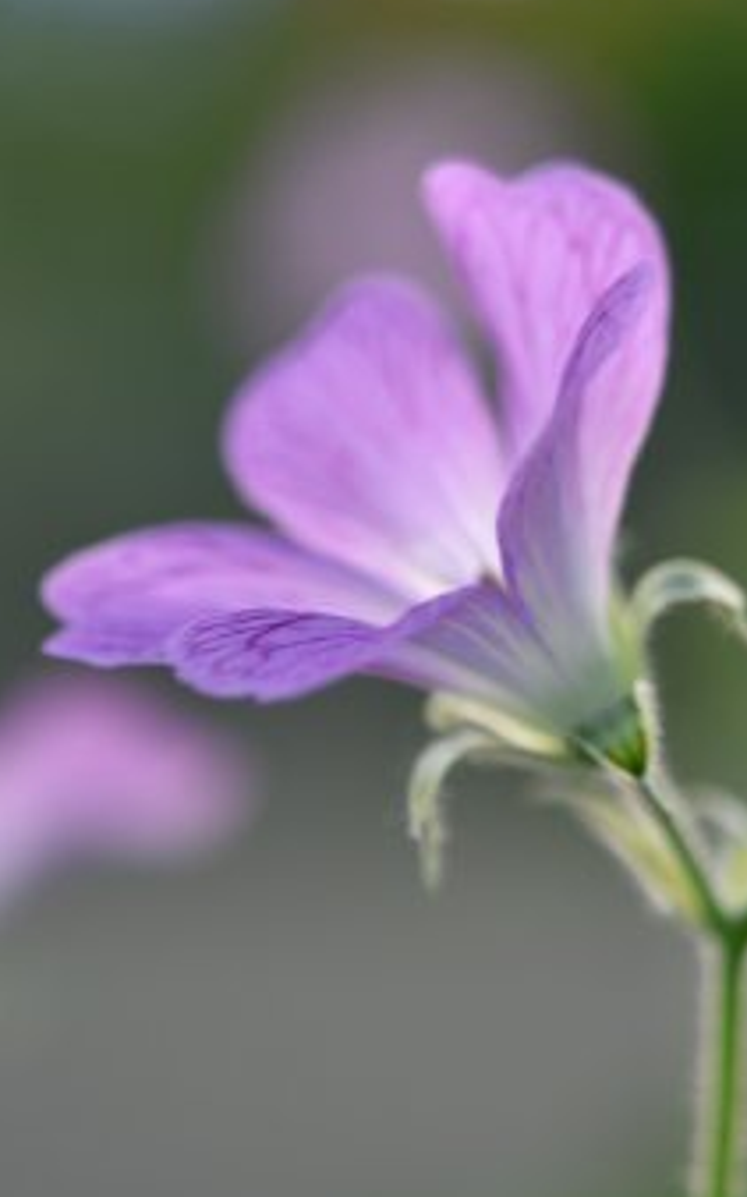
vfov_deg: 12.6
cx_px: 446
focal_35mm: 166
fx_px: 5412
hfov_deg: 7.9
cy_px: 496
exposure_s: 1/100
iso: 100
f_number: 3
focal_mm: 60
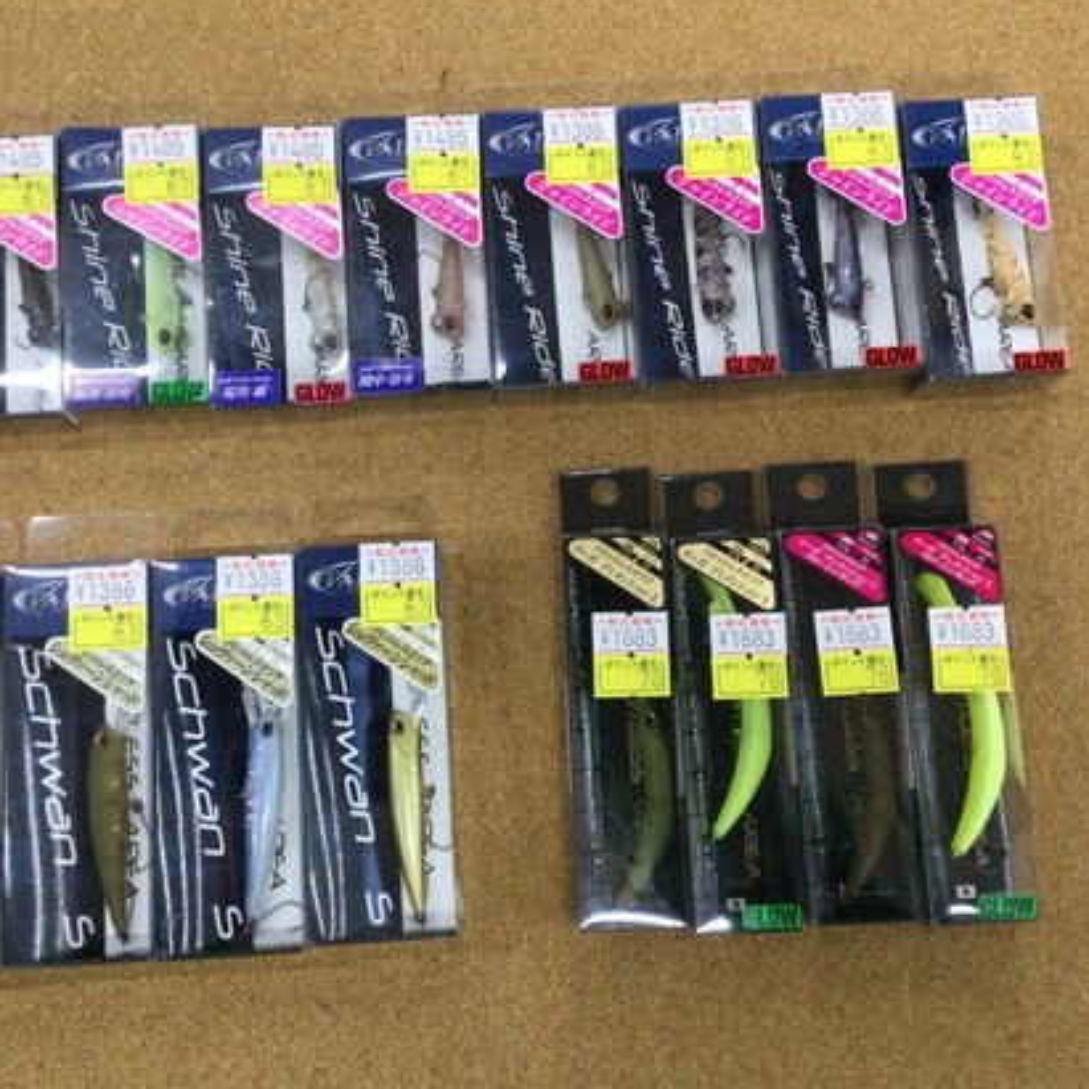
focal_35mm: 40
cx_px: 495
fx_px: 1424
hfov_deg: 41.8
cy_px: 541
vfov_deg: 41.9
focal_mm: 3.3
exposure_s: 1/30
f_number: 2.4
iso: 32
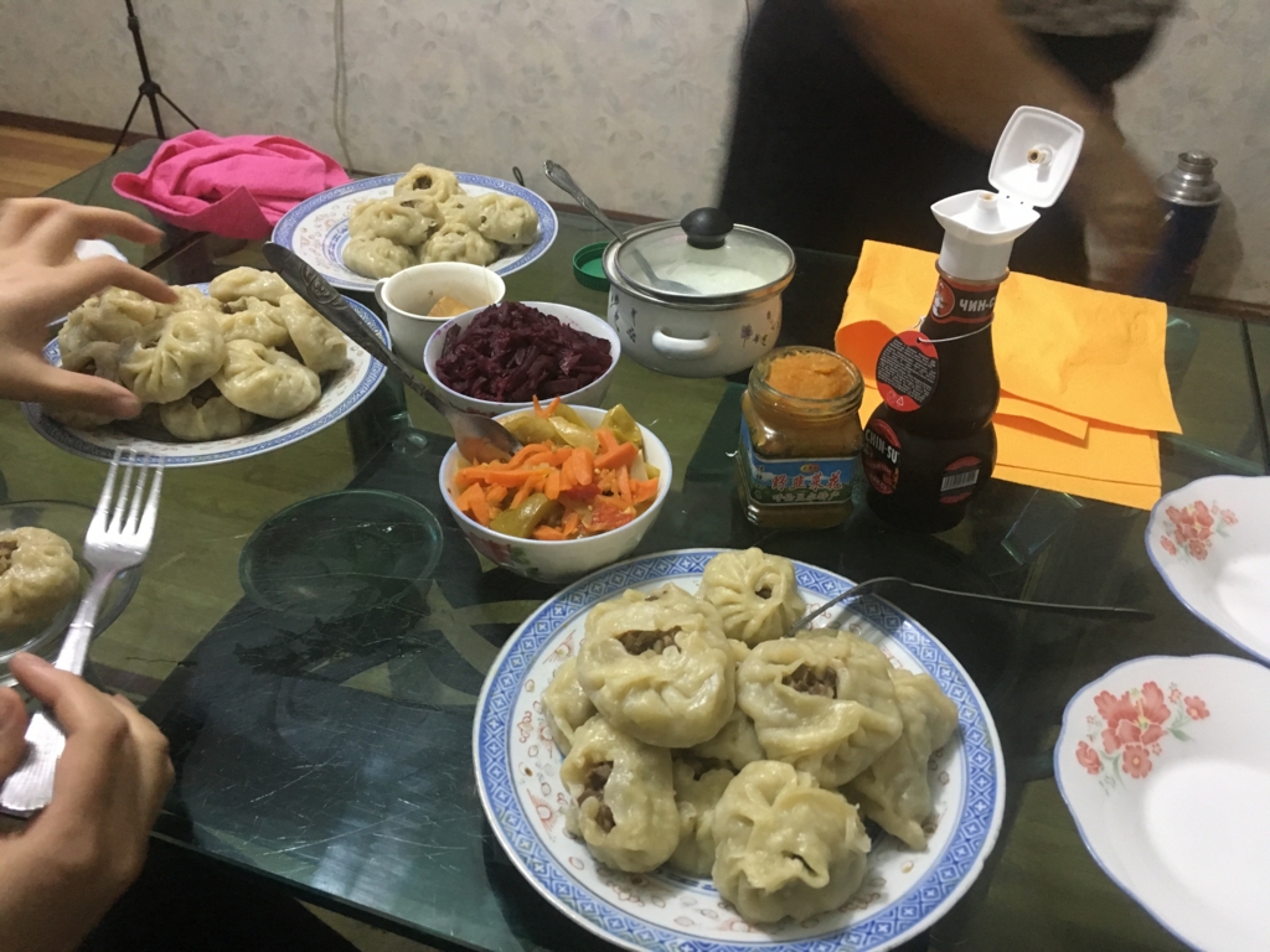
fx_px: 1064
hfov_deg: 61.7
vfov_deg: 48.2
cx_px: 635
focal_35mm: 29
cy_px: 476
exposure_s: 1/17
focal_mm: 4.15
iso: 200
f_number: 2.2
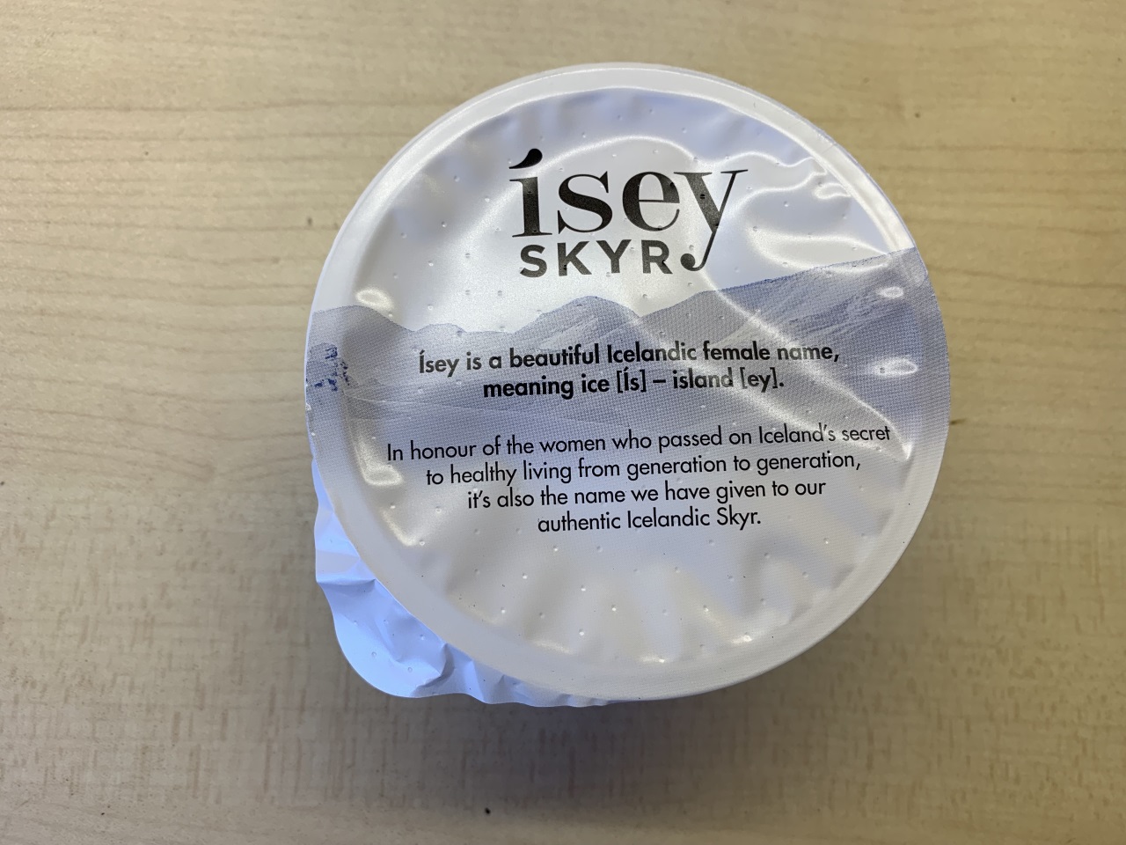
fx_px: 846
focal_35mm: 26
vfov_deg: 53.1
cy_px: 422
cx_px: 563
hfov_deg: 67.3
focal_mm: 4.25
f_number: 1.8
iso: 32
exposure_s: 1/100
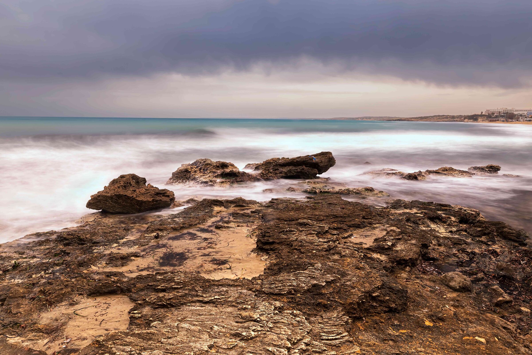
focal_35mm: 24
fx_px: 355
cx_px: 266
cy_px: 178
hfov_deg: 73.8
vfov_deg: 53.1
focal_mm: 20
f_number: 11
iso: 100
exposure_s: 8
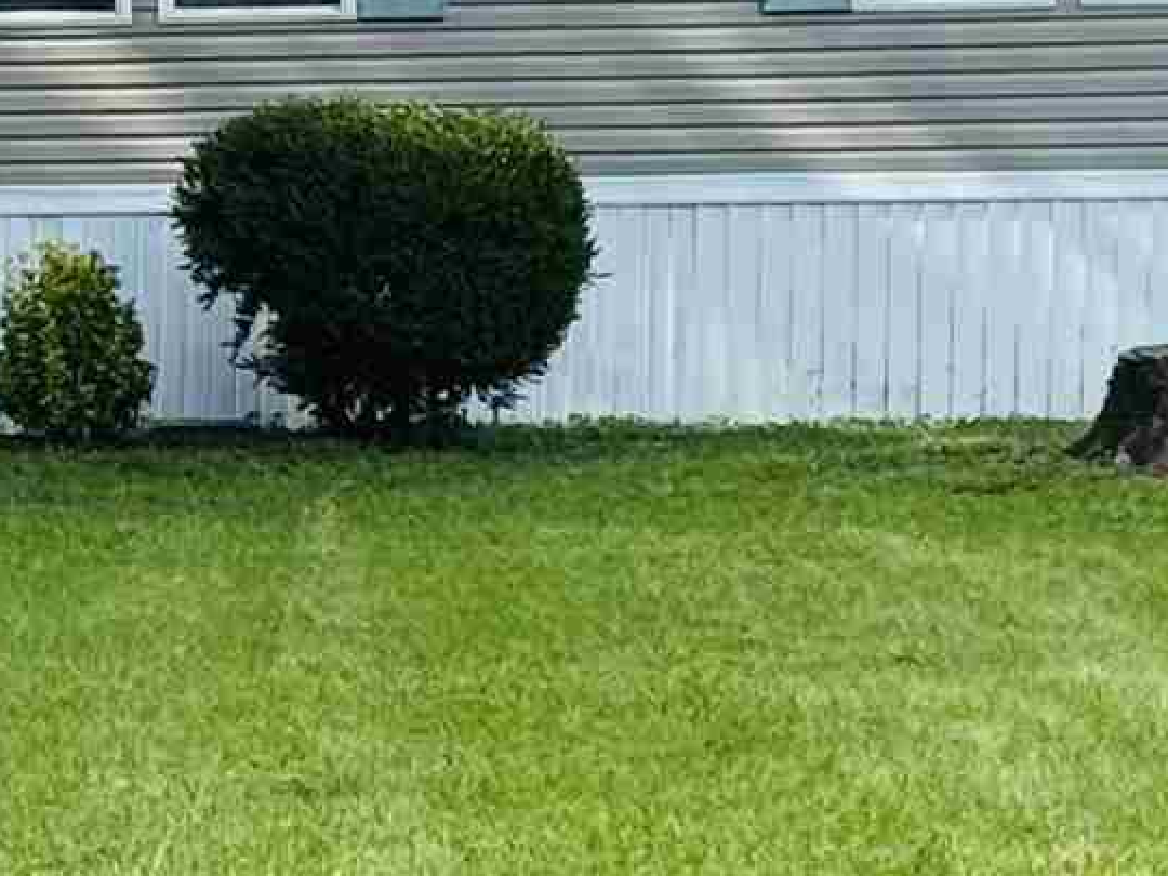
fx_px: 9211
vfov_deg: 5.4
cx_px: -370
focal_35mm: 273
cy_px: 151
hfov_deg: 7.2
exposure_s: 1/1059
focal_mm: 6.76
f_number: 1.78
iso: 64
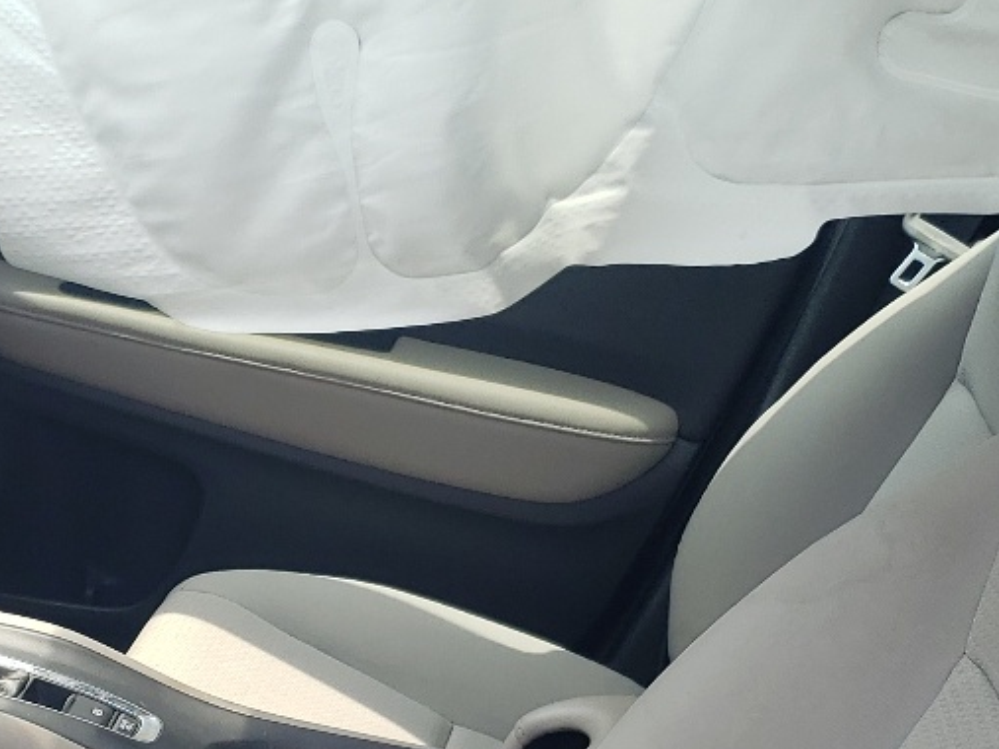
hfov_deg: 23.5
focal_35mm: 82
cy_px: 629
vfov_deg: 17.8
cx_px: 211
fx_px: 2366
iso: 50
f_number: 1.5
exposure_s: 1/667
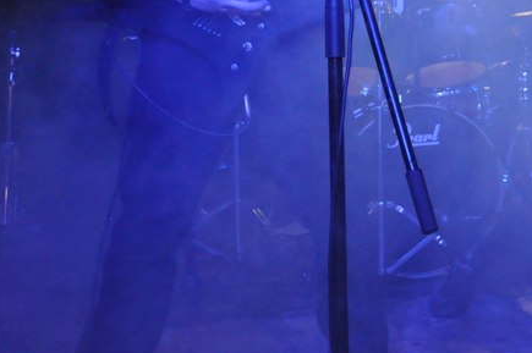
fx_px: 1095
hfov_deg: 25.4
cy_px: -26
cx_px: 583
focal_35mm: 74
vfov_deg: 17.8
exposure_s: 1/250
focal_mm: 21
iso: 2000
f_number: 3.8
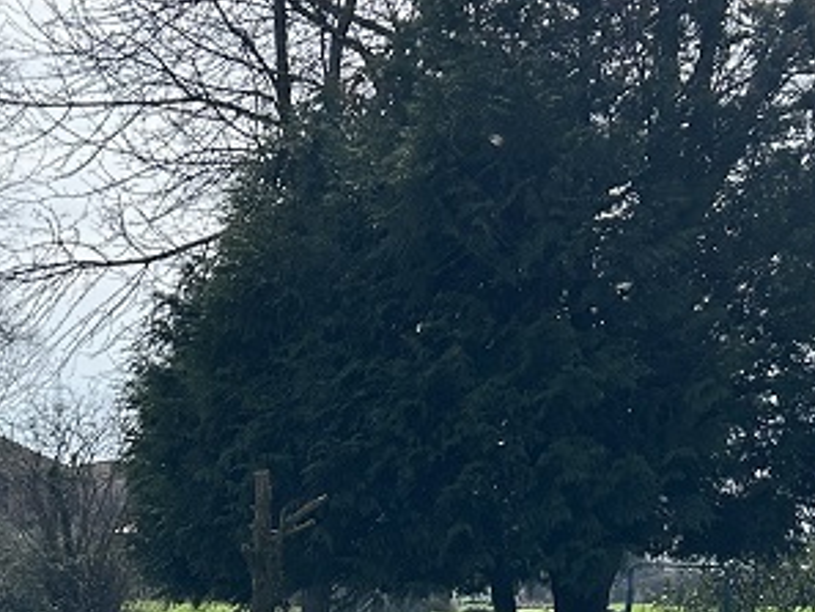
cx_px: 220
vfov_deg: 13.7
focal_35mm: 105
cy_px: 757
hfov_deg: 18.6
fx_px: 2473
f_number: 1.5
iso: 50
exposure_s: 1/4274
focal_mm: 5.7
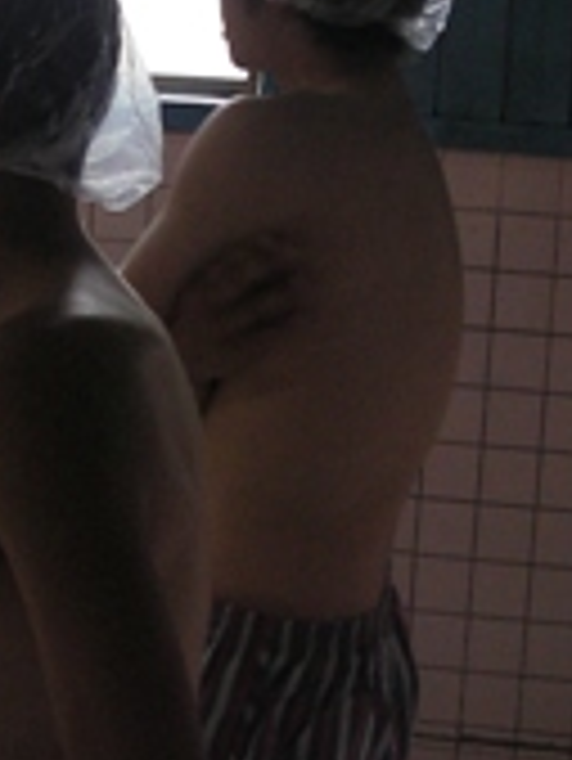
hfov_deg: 13.5
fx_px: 2398
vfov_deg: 18.0
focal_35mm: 109
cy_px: 369
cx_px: 106
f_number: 3.3
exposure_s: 1/25
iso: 100
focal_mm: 6.3
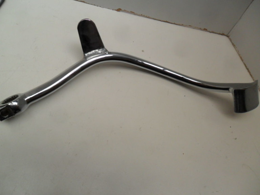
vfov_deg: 51.4
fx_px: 203
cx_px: 130
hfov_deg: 65.3
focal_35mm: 27
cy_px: 98
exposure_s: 1/500
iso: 100
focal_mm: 4.9
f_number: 3.5
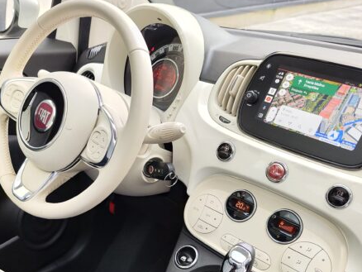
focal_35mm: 42
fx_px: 439
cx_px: 104
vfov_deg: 34.0
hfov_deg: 43.7
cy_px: 186
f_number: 1.69
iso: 144
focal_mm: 7.01
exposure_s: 1/100
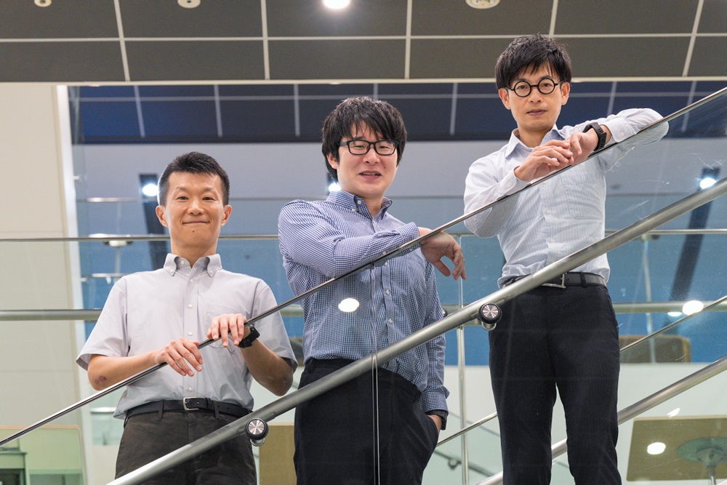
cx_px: 364
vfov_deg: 11.2
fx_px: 2464
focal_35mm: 122
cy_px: 242
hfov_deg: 16.8
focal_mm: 122
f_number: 6.3
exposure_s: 1/50
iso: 4000
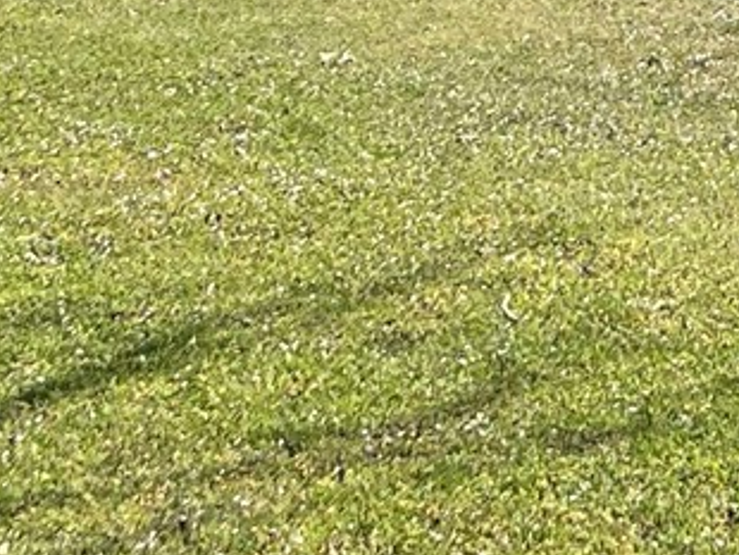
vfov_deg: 8.9
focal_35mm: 161
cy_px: -393
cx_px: 789
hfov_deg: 12.1
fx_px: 3440
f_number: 1.6
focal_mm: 5.1
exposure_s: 1/3049
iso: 50
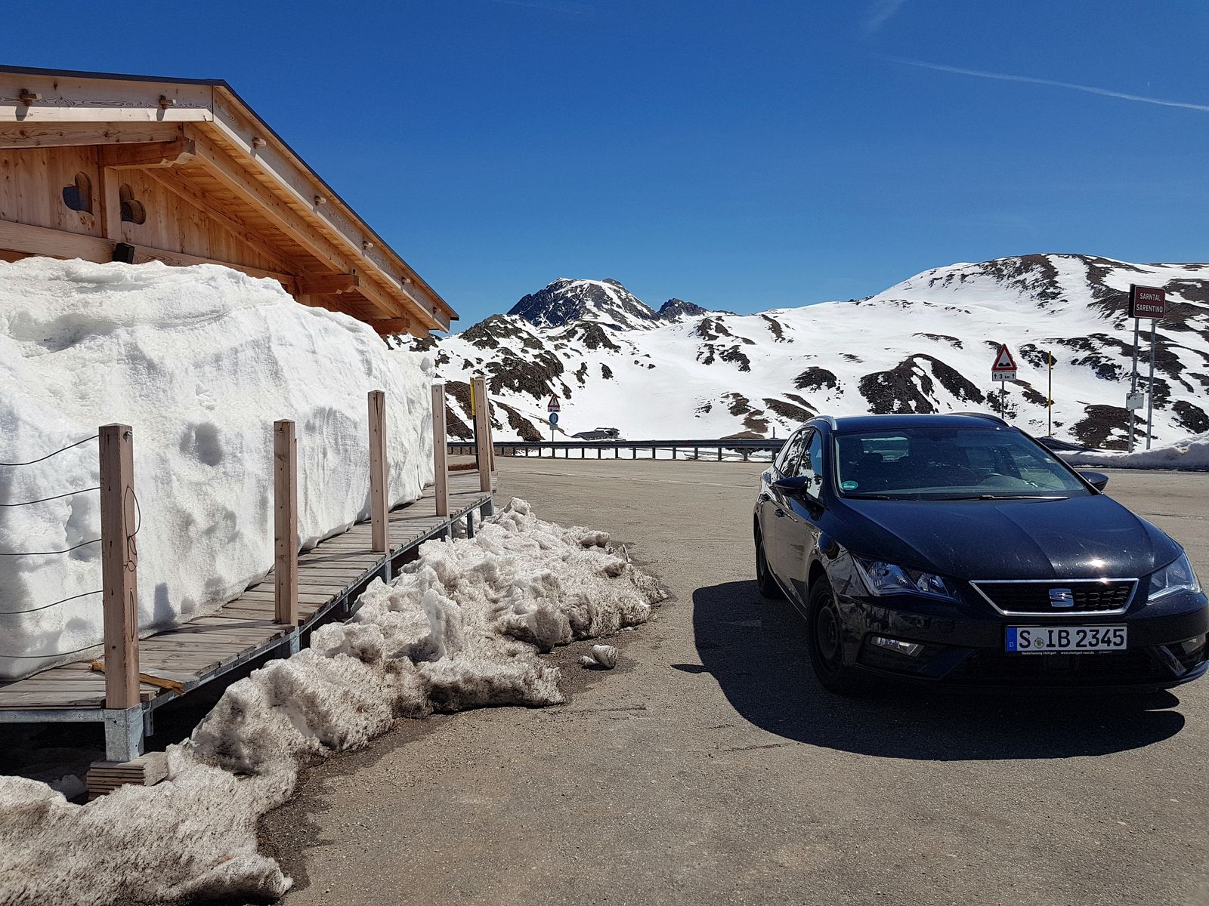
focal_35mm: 26
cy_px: 453
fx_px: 908
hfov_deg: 67.3
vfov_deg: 53.1
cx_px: 604
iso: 50
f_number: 1.7
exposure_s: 1/6048
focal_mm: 4.2
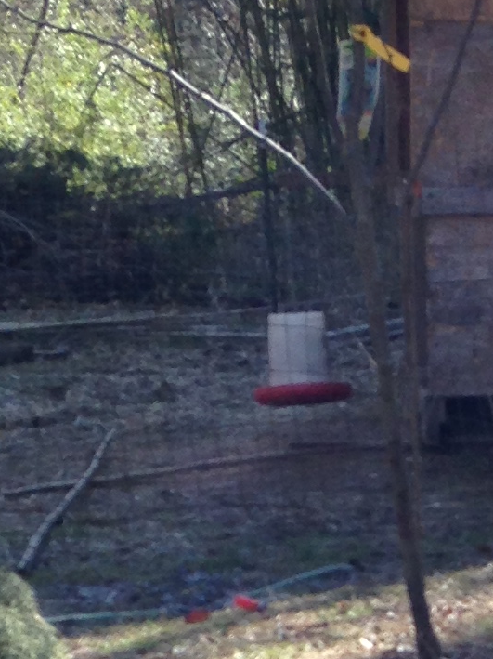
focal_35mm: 152
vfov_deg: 12.5
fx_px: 2889
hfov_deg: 9.6
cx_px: 563
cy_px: 927
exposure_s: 1/341
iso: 50
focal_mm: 4.12
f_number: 2.4
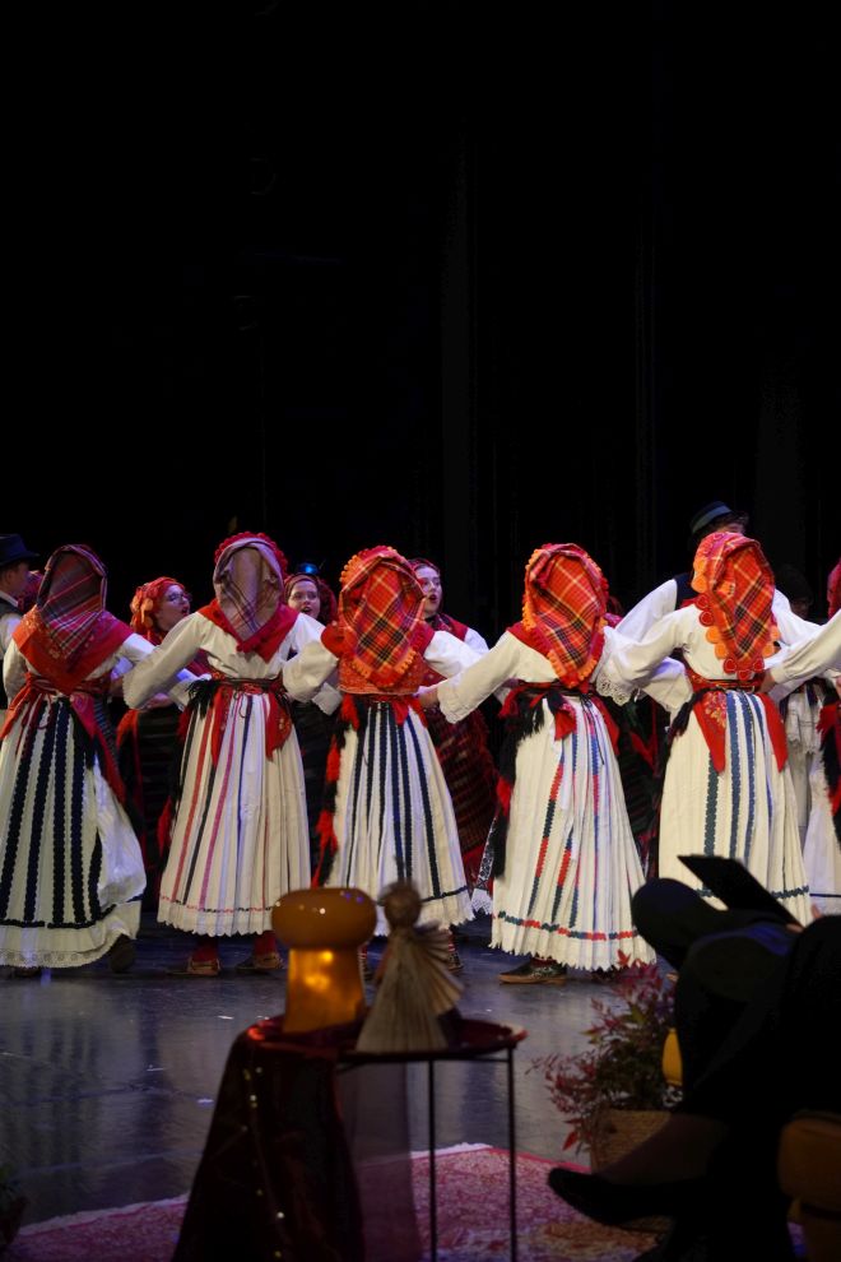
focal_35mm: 75
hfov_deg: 18.2
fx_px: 2628
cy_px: 631
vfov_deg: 27.0
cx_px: 420
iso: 1250
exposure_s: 1/160
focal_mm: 50
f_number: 3.5
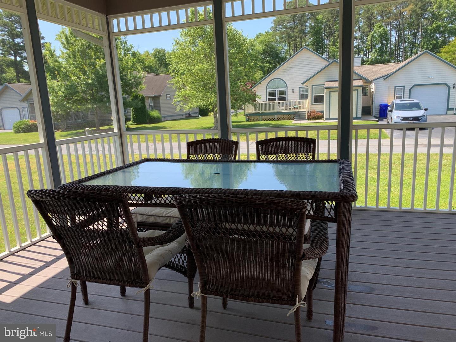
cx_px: 228
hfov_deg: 67.3
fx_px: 343
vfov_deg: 53.1
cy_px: 171
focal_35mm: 26
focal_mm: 4.25
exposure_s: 1/341
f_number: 1.8
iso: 25
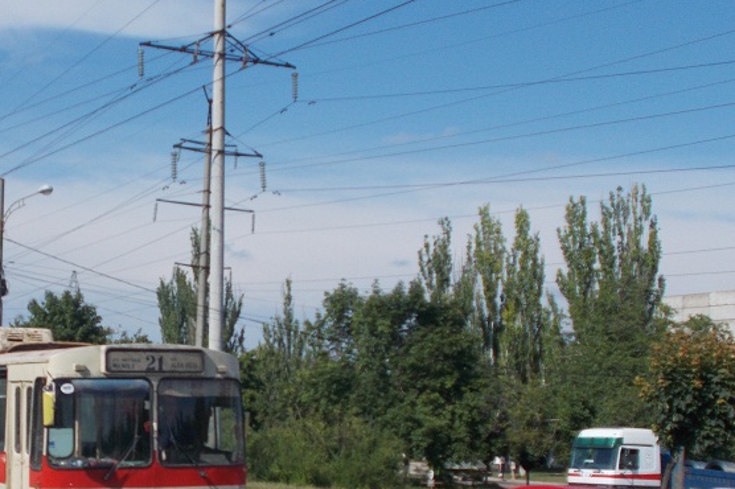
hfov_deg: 27.2
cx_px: 159
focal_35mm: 73
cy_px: 342
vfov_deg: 18.6
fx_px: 1489
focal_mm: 6.9
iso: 80
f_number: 9.8
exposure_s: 1/160
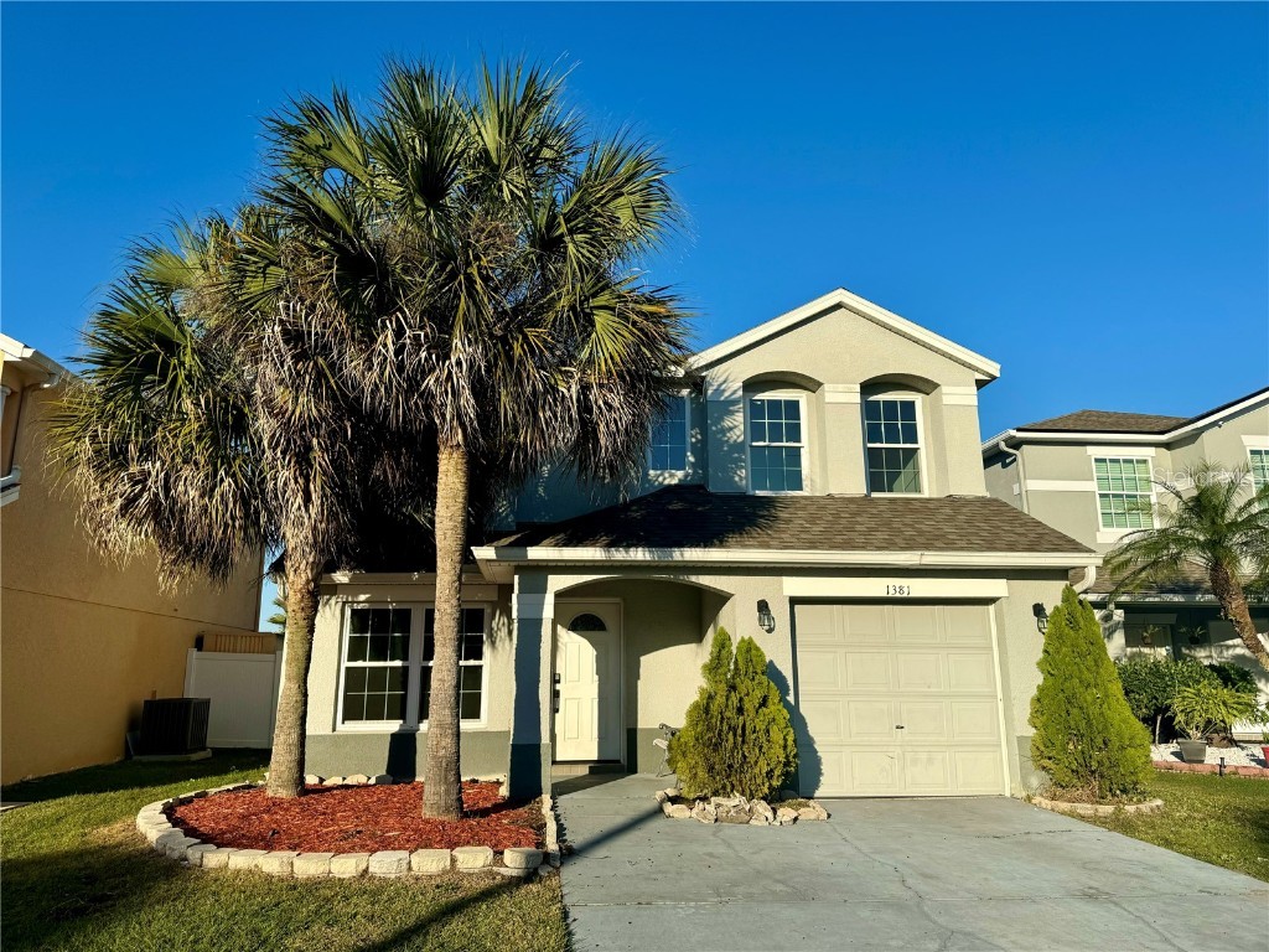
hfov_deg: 71.6
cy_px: 476
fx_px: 880
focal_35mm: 24
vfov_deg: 56.8
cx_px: 634
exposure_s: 1/5814
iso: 80
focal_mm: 6.86
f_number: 1.78
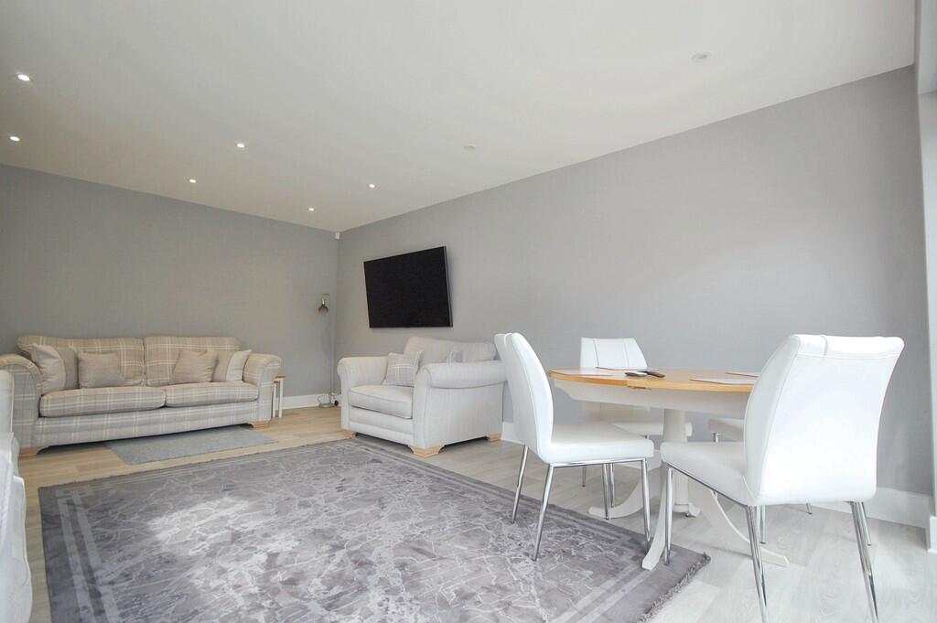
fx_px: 449
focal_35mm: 17
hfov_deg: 92.5
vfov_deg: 69.6
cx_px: 468
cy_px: 312
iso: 200
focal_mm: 11.5
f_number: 4.5
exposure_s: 1/50
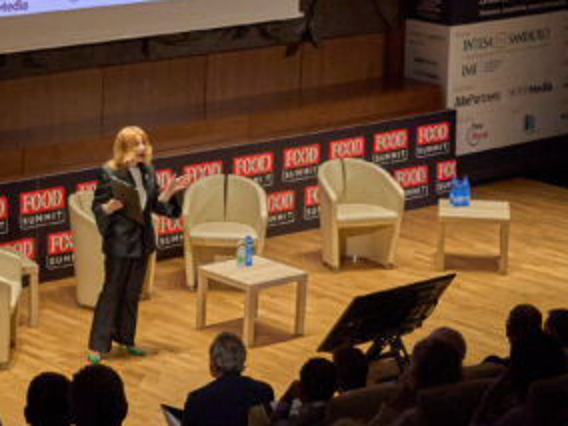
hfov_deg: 16.2
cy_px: 160
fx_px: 1985
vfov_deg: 12.2
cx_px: 165
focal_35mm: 121
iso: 160
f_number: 5.6
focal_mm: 28
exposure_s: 1/125
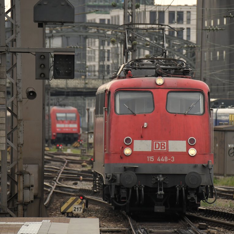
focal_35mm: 482
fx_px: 3686
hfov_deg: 3.6
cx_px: 154
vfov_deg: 3.6
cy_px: 117
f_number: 5.6
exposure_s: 1/640
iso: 500
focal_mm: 240
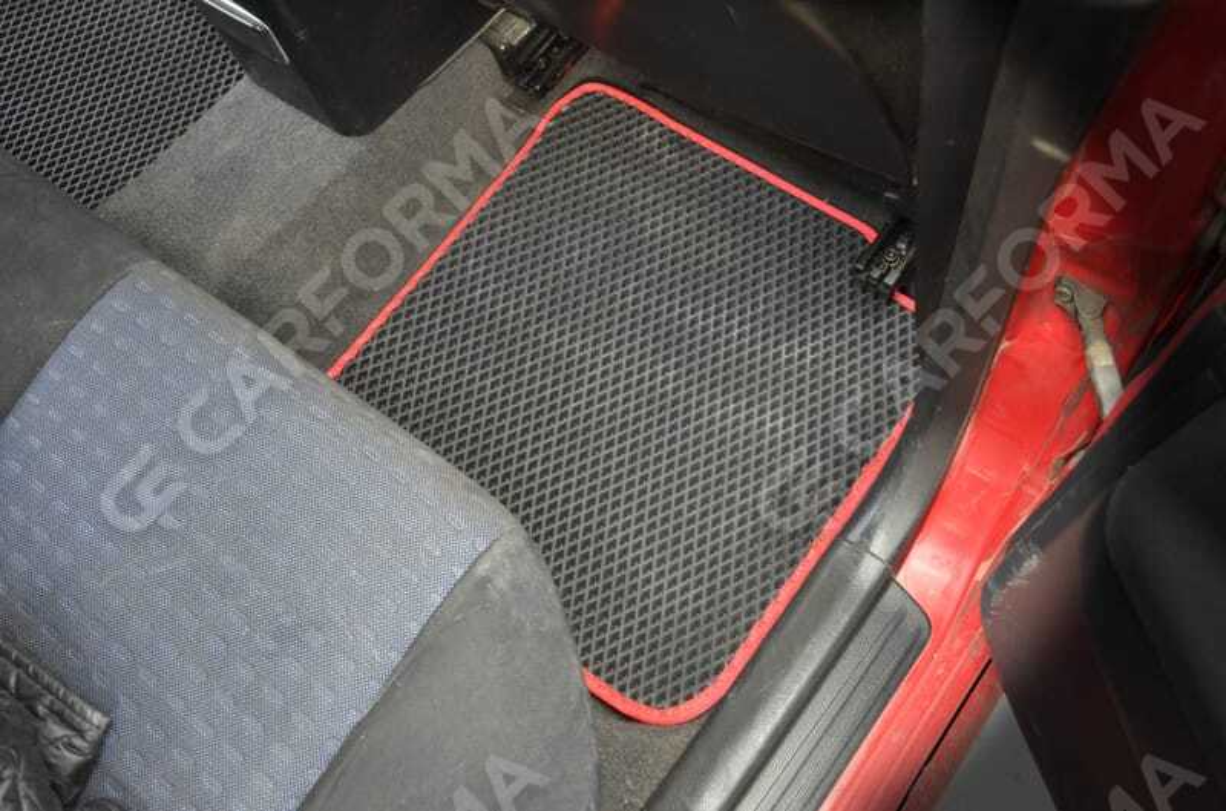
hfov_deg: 51.4
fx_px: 1274
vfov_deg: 35.3
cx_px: 613
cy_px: 406
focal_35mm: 38
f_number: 4
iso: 1250
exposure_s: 1/30
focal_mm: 25
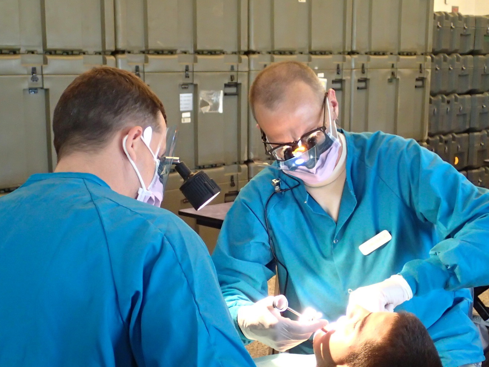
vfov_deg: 25.1
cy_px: 244
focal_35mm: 58
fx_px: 819
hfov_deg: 33.2
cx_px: 225
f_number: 2.8
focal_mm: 7.34
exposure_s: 1/40
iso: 640
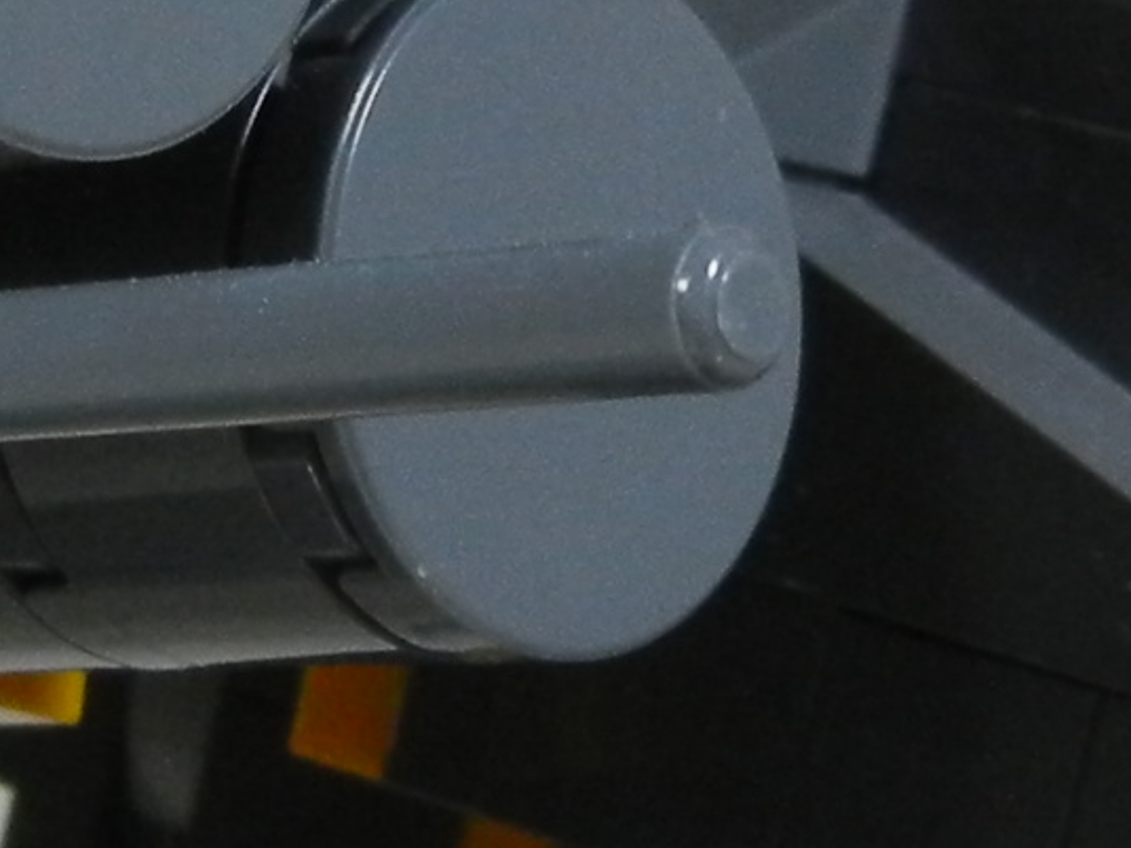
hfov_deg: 9.5
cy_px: 629
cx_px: 160
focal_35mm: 207
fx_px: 6763
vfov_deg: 7.2
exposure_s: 1/95.3
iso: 400
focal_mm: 6.2
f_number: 3.6
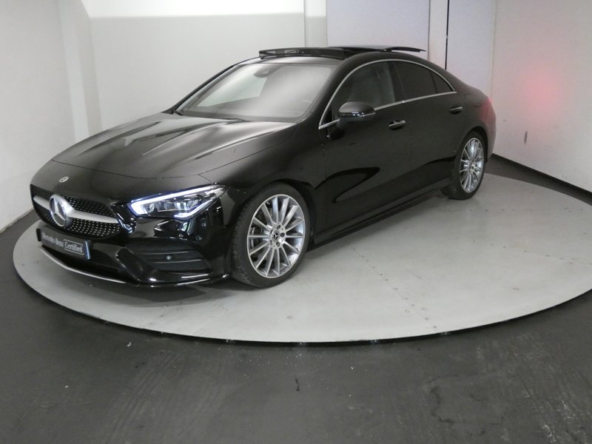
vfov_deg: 42.9
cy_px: 222
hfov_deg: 55.4
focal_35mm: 33
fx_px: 564
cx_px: 296
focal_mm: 6
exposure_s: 1/80
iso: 1250
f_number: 3.4
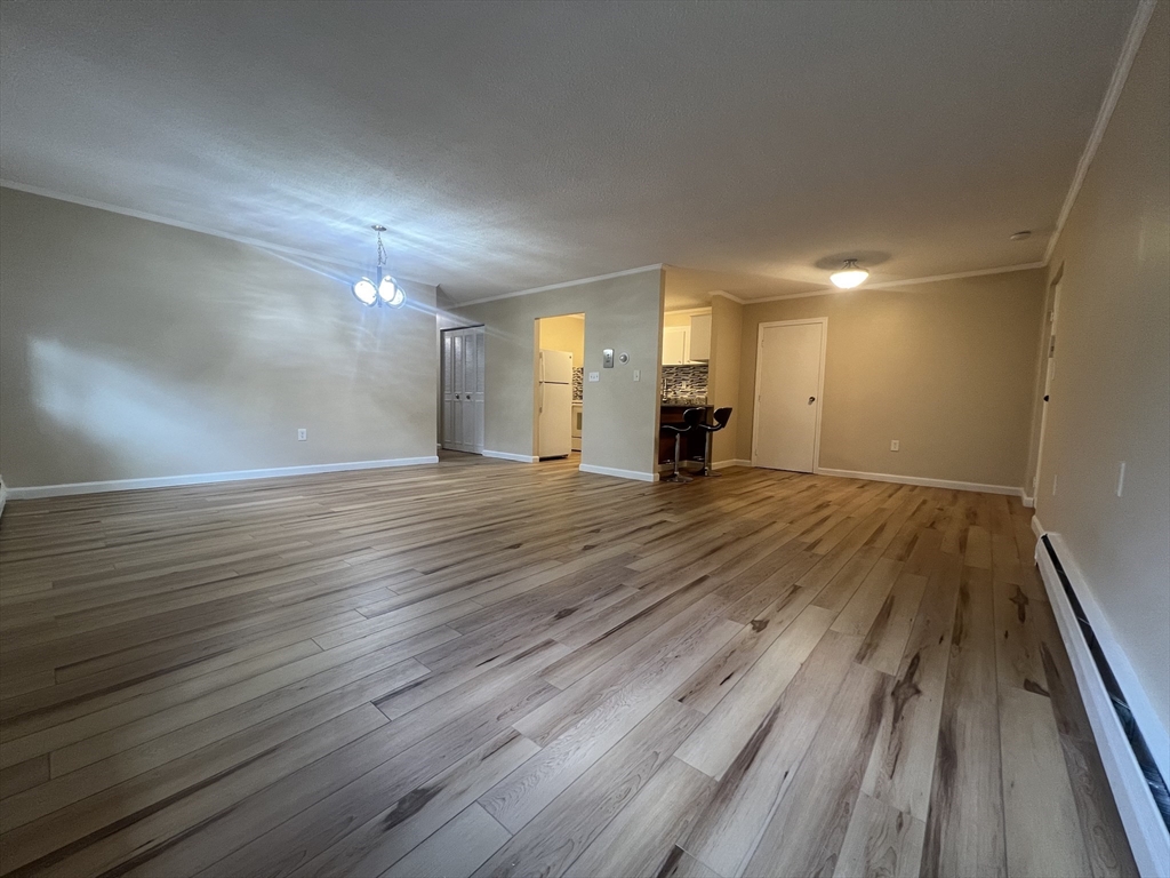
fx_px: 439
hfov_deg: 106.2
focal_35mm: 13
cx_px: 585
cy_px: 439
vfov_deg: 89.9
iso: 200
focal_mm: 1.57
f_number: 1.8
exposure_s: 1/60
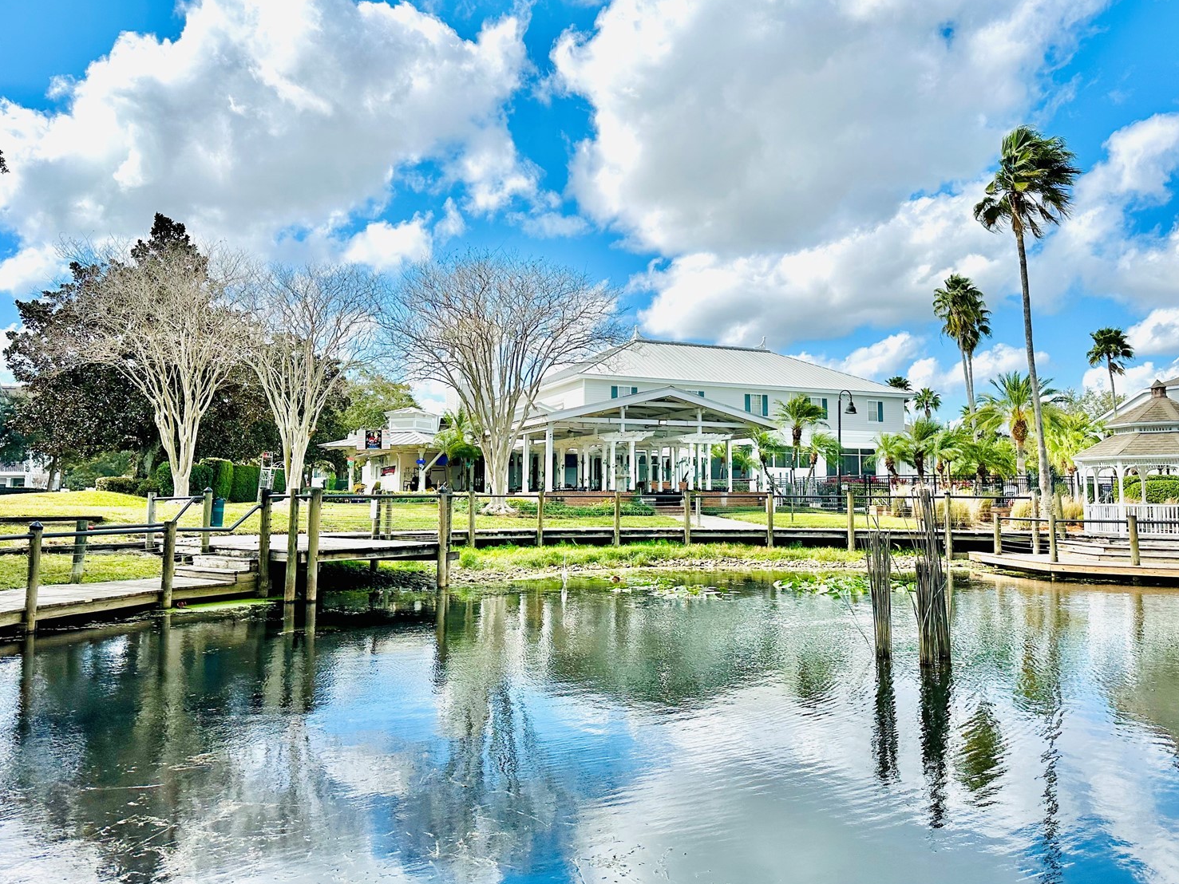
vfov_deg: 53.0
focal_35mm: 26
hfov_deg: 67.2
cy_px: 411
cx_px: 624
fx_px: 886
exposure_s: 1/5848
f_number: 1.78
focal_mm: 6.86
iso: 80
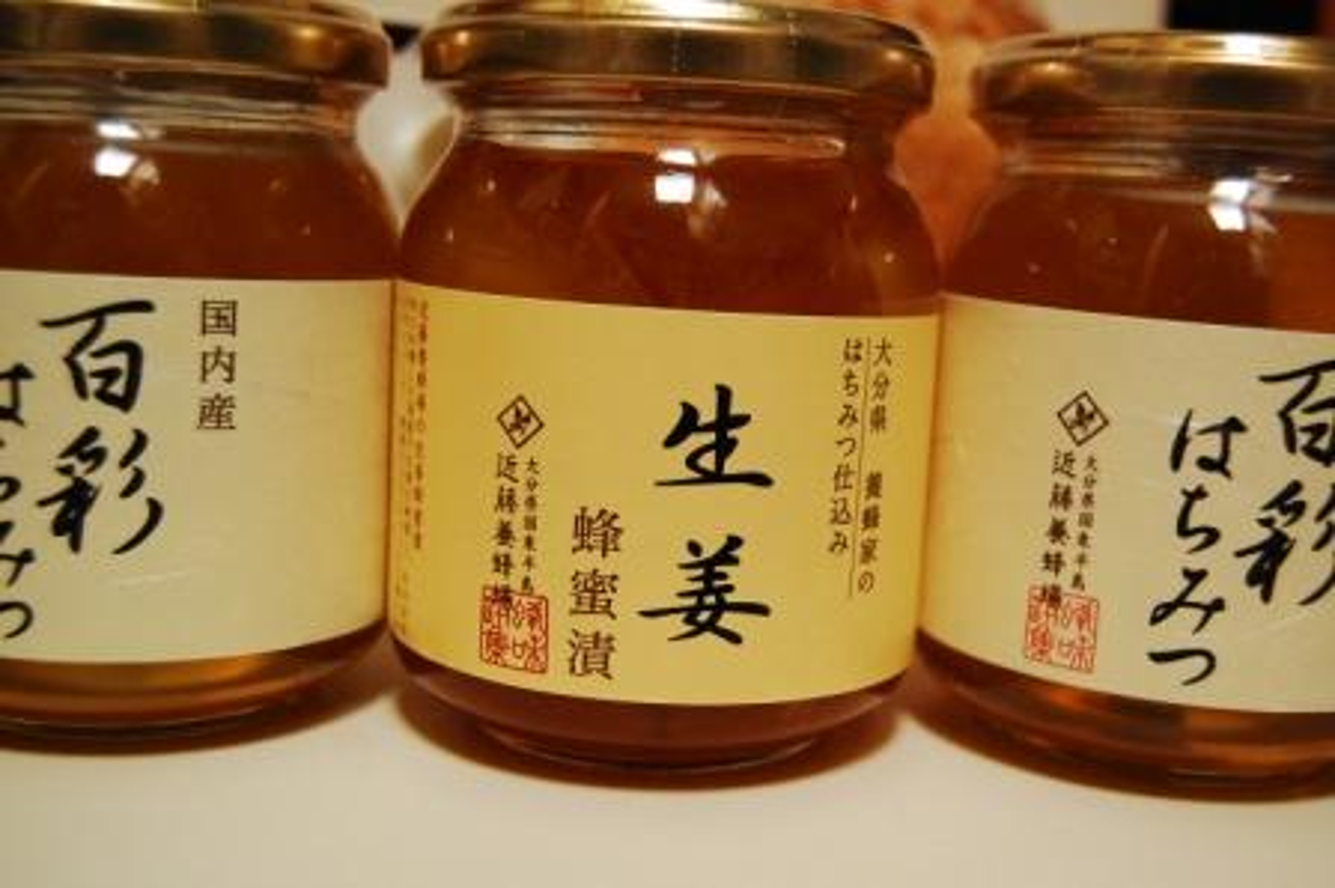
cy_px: 444
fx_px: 1723
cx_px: 668
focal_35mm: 46
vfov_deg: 28.9
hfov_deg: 42.4
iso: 1600
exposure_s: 1/25
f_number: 4.5
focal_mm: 31
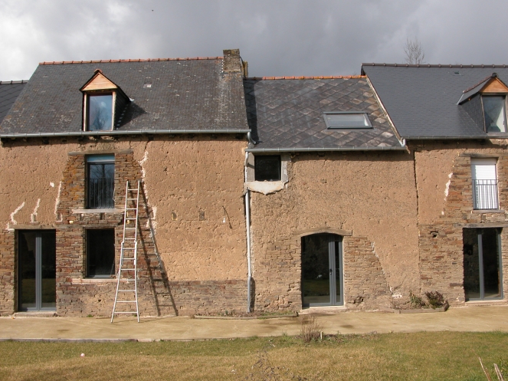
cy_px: 189
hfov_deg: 51.4
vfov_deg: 39.6
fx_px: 528
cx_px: 251
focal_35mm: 36
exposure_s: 1/337
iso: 100
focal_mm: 8.9
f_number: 6.3
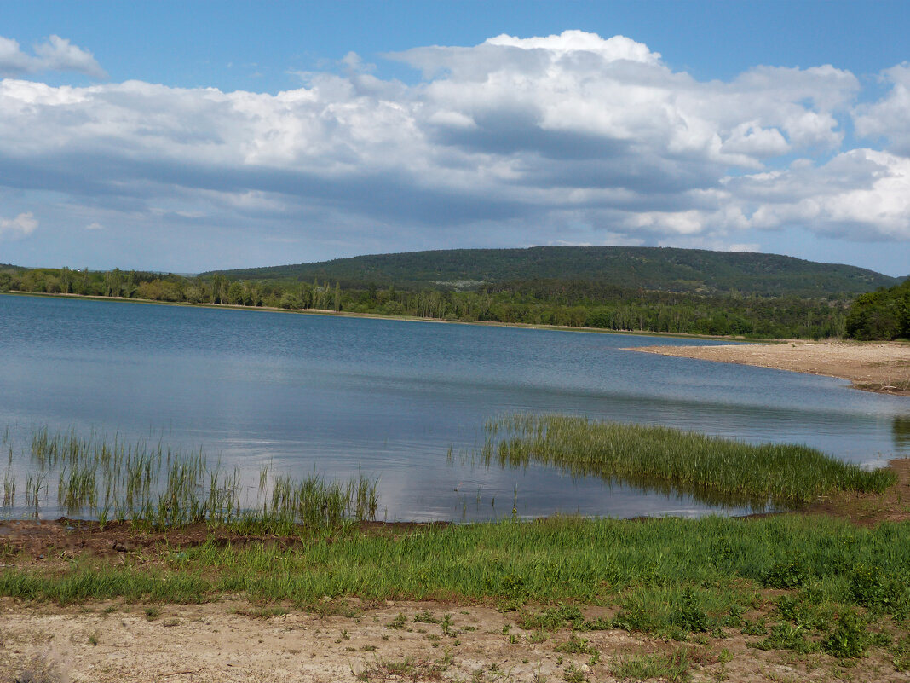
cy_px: 342
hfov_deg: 38.9
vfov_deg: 29.7
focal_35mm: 49
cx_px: 455
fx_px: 1288
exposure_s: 1/400
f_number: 5.6
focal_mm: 8.7
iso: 80
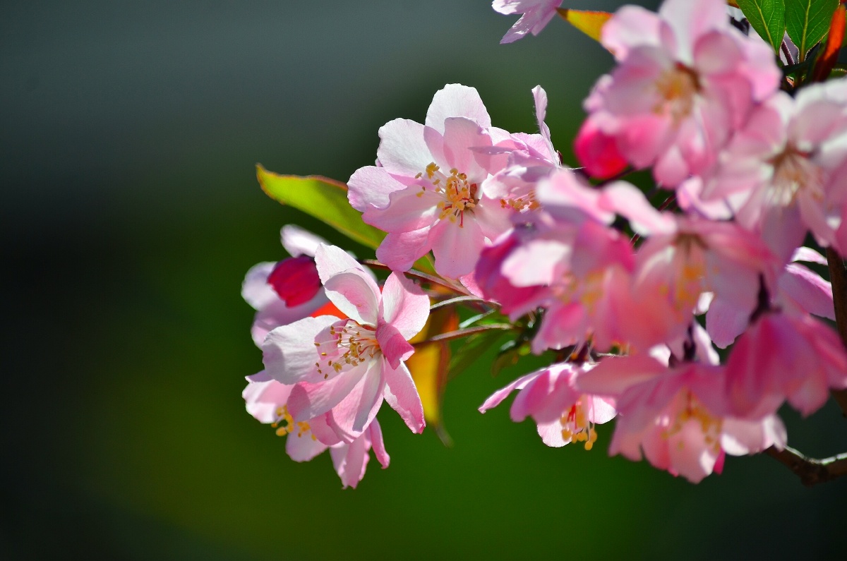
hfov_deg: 5.7
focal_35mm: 360
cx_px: 424
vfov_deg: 3.8
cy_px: 280
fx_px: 8453
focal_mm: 240
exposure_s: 1/2500
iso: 200
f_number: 5.3
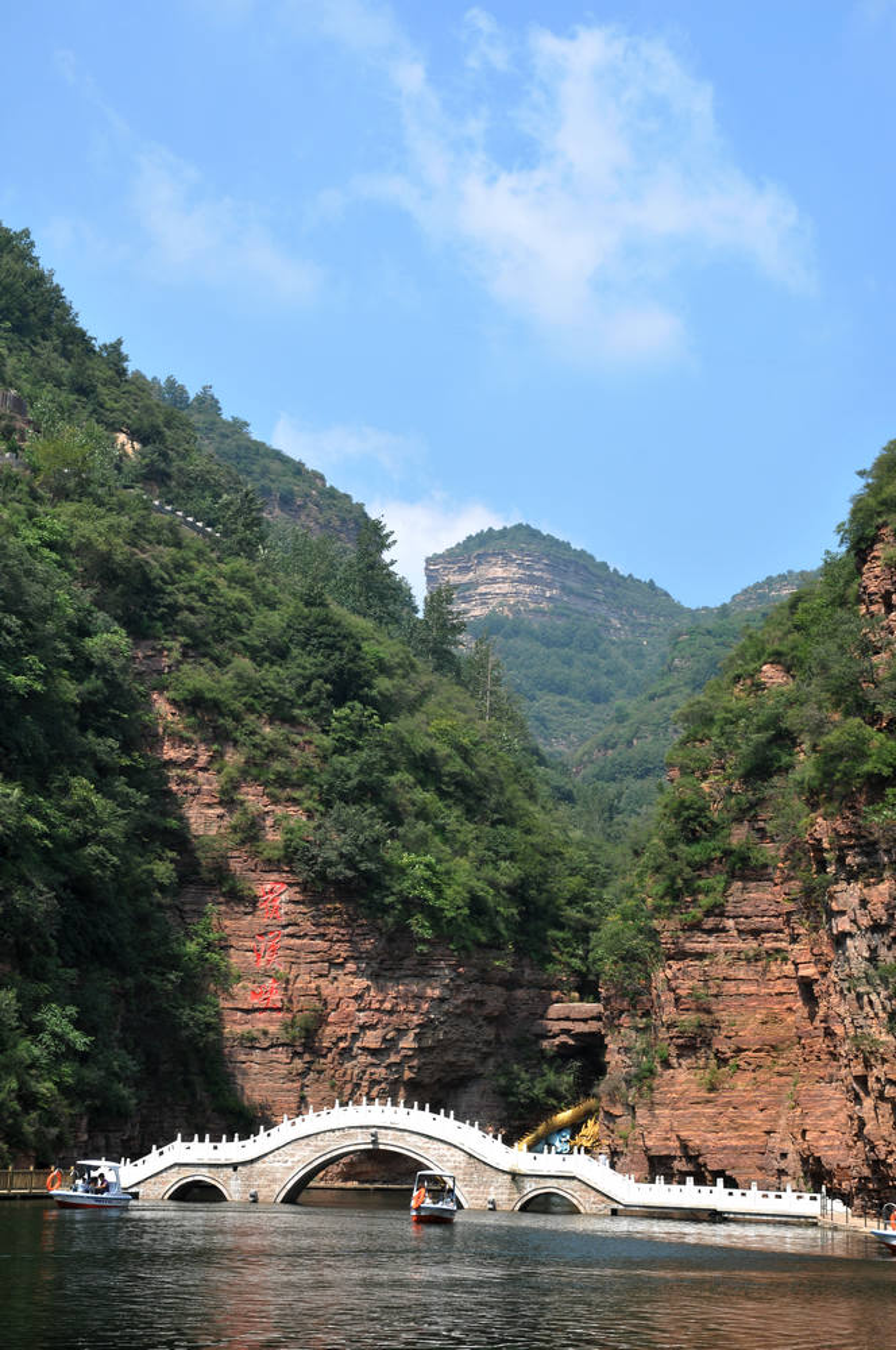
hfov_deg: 23.7
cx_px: 448
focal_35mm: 57
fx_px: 2134
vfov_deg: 35.1
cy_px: 675
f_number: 10
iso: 200
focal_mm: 38
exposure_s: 1/160
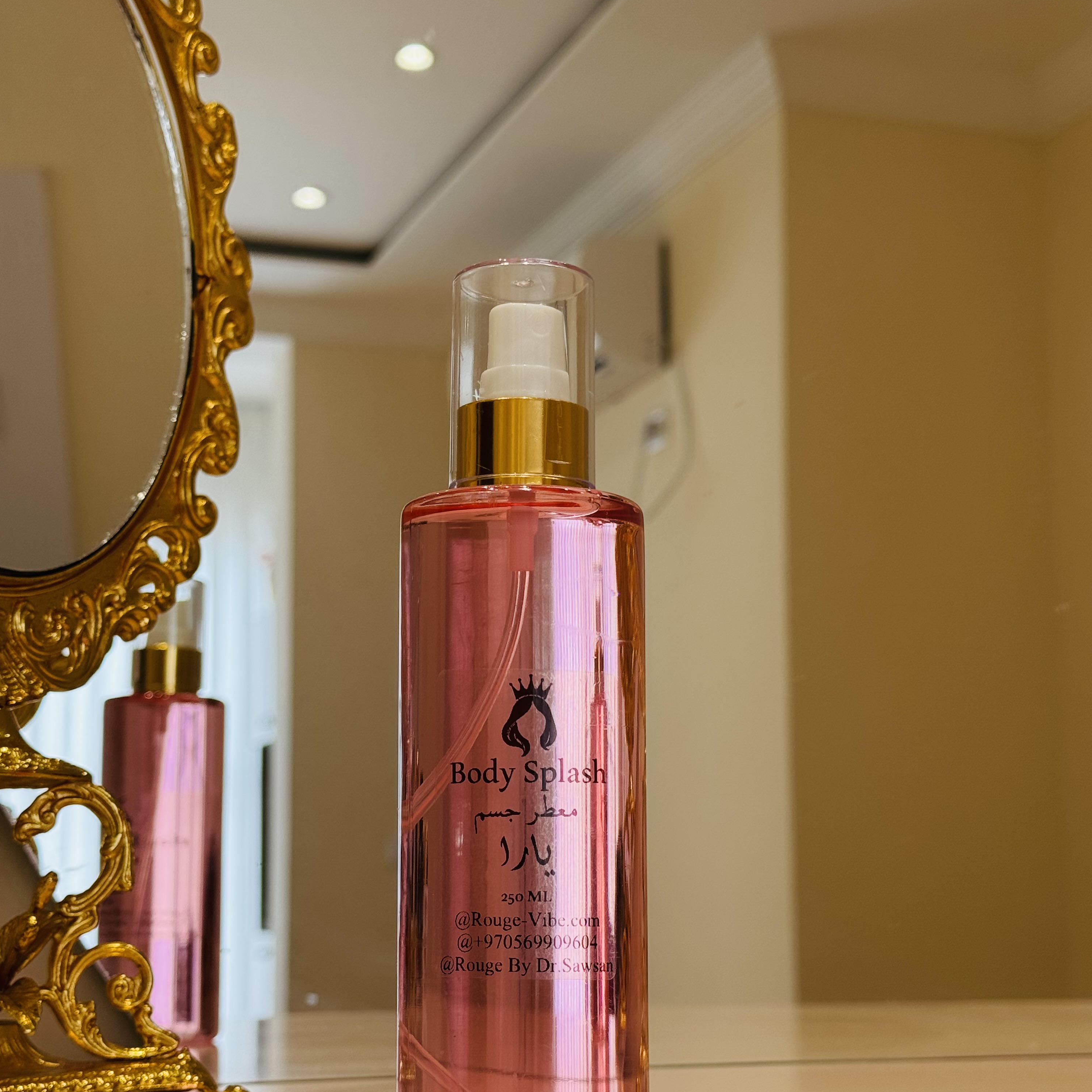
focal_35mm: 57
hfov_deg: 30.0
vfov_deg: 30.0
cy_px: 636
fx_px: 2034
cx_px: 548
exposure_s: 1/130
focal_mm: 6.76
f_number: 1.78
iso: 50
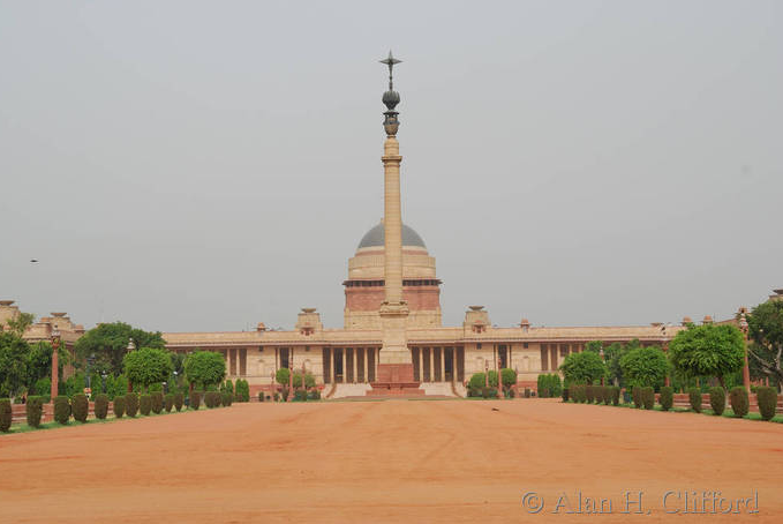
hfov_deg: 29.6
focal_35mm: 68
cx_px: 387
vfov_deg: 20.1
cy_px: 260
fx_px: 1480
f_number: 11
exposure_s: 1/125
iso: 100
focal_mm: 44
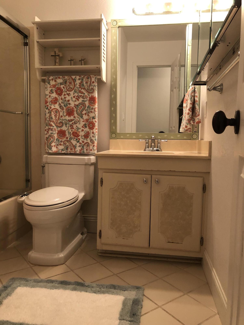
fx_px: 263
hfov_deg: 49.7
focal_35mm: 28
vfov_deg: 63.4
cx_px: 122
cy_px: 162
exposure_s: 1/15
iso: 64
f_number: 1.8
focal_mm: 3.99
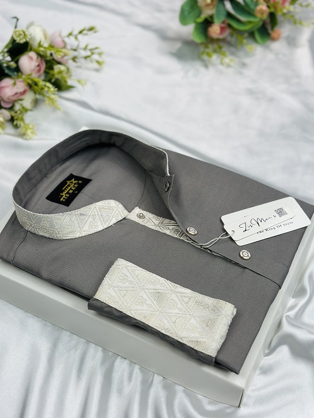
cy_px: 209
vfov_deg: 39.6
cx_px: 157
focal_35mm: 48
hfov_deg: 30.3
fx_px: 580
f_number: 1.78
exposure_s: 1/202
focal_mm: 6.86
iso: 80
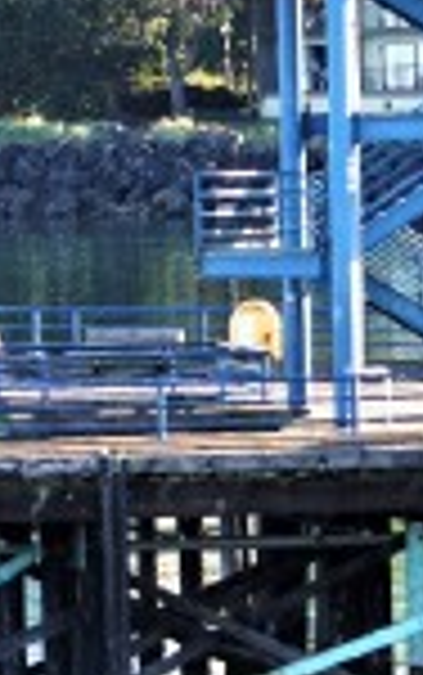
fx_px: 7898
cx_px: -356
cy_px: 61
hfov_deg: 3.1
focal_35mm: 429
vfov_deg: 4.9
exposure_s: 1/100
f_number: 5.6
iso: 125
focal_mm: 90
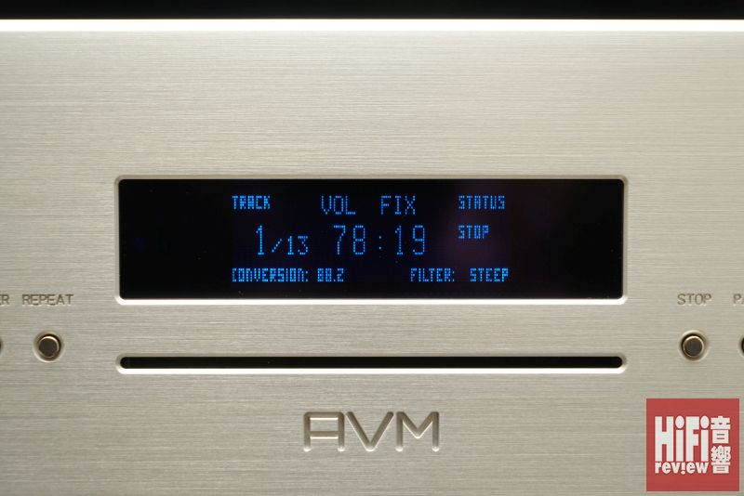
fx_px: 1426
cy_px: 248
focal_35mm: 69
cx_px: 372
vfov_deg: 19.7
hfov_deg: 29.2
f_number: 10
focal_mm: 69
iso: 800
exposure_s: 1/30
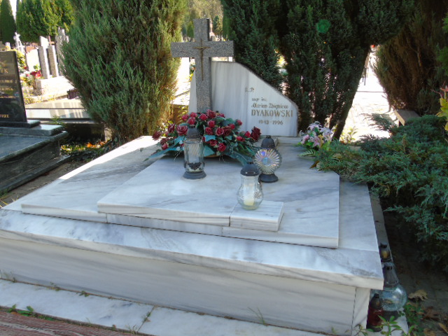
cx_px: 224
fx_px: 375
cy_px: 168
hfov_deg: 61.7
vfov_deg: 48.2
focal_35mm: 29
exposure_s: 1/125
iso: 80
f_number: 3.6
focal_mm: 5.2
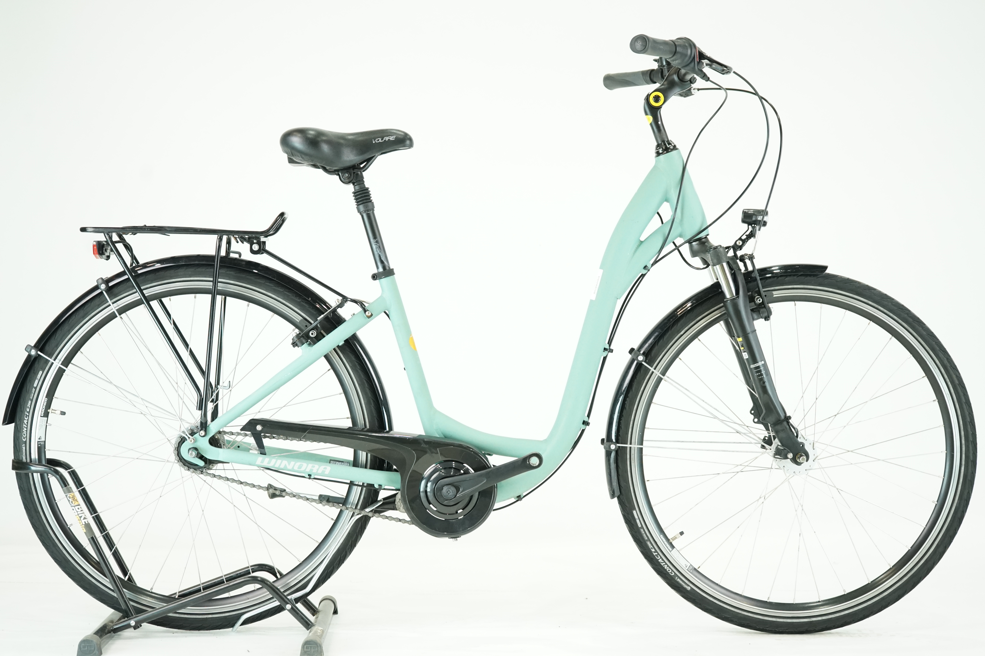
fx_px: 1532
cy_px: 328
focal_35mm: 56
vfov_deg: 24.2
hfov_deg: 35.6
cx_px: 492
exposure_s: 1/200
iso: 2500
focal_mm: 56
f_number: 5
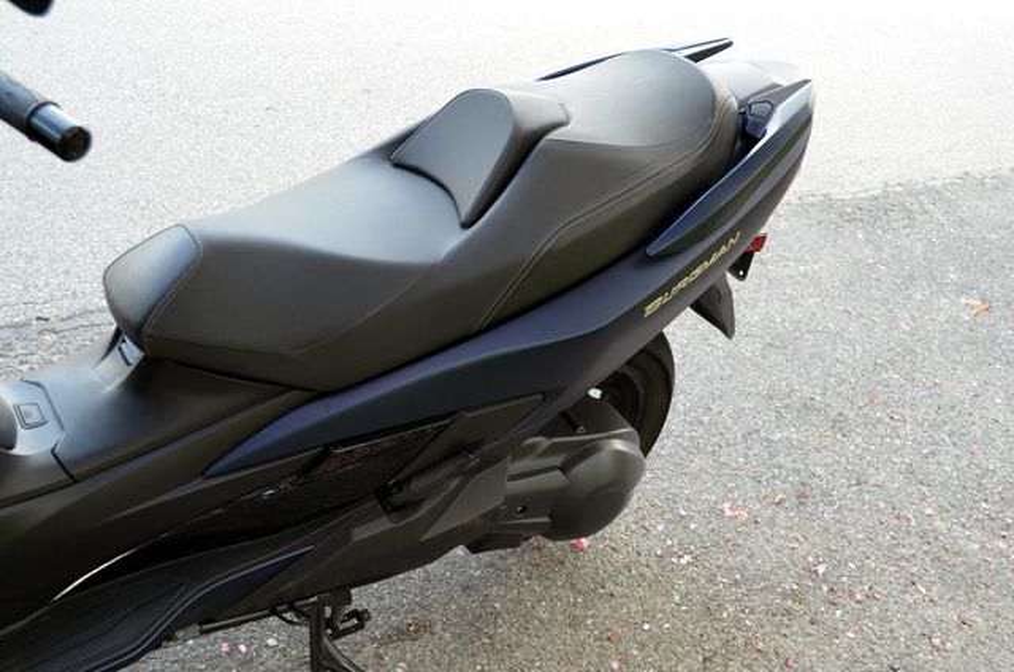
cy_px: 336
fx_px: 1012
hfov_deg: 53.2
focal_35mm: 36
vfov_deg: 36.7
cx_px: 507
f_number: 5
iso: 400
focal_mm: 24
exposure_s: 1/100
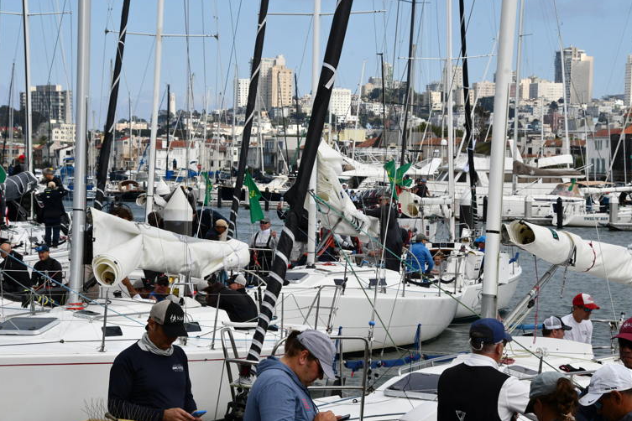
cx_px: 328
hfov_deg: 17.2
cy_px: 199
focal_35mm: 119
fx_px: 2089
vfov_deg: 11.5
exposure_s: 1/1000
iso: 800
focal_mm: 75
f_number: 16
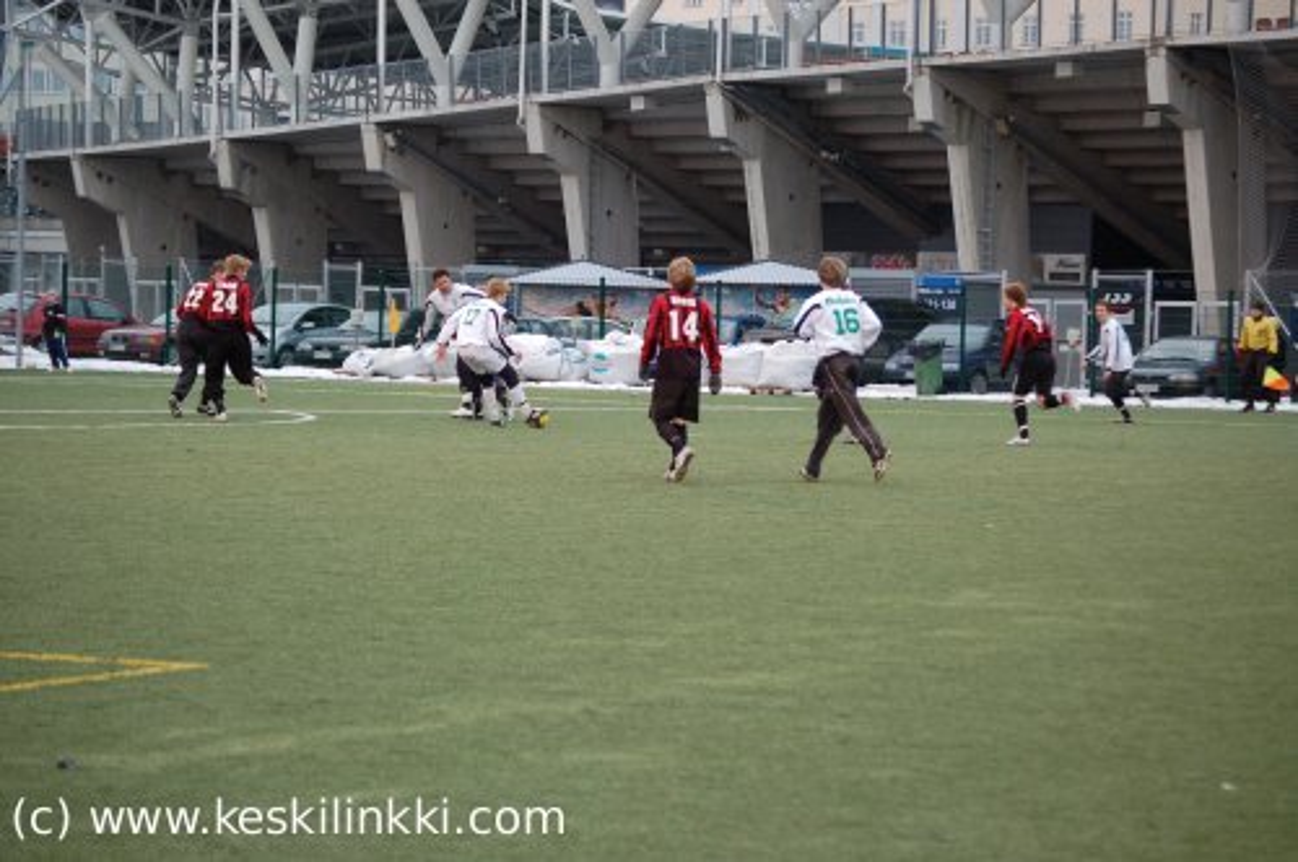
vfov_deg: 11.4
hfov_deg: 17.1
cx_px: 649
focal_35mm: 120
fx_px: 4321
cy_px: 431
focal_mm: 80
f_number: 4.5
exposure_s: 1/200
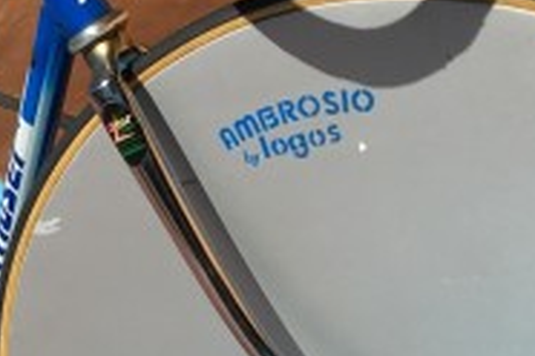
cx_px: 52
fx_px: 1857
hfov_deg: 16.2
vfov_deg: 11.0
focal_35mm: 125
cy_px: 187
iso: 25
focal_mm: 4.15
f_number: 2.2
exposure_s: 1/2481
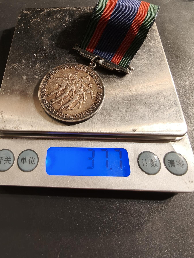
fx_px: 172
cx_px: 97
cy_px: 129
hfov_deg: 58.9
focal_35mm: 23
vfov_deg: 73.9
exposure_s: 1/63
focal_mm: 2.32
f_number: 2
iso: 160
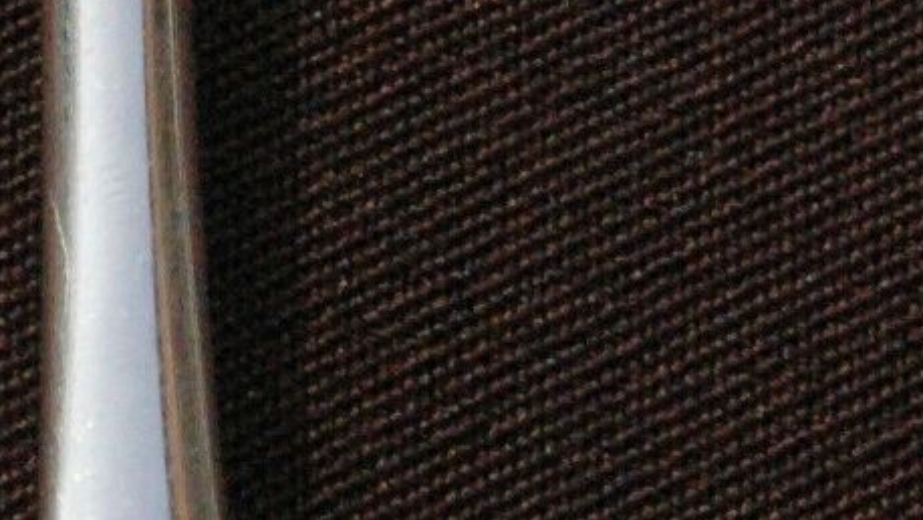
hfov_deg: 8.0
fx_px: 6561
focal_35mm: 268
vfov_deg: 4.5
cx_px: -148
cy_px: 37
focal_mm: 26
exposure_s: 1/750
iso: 1600
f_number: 8
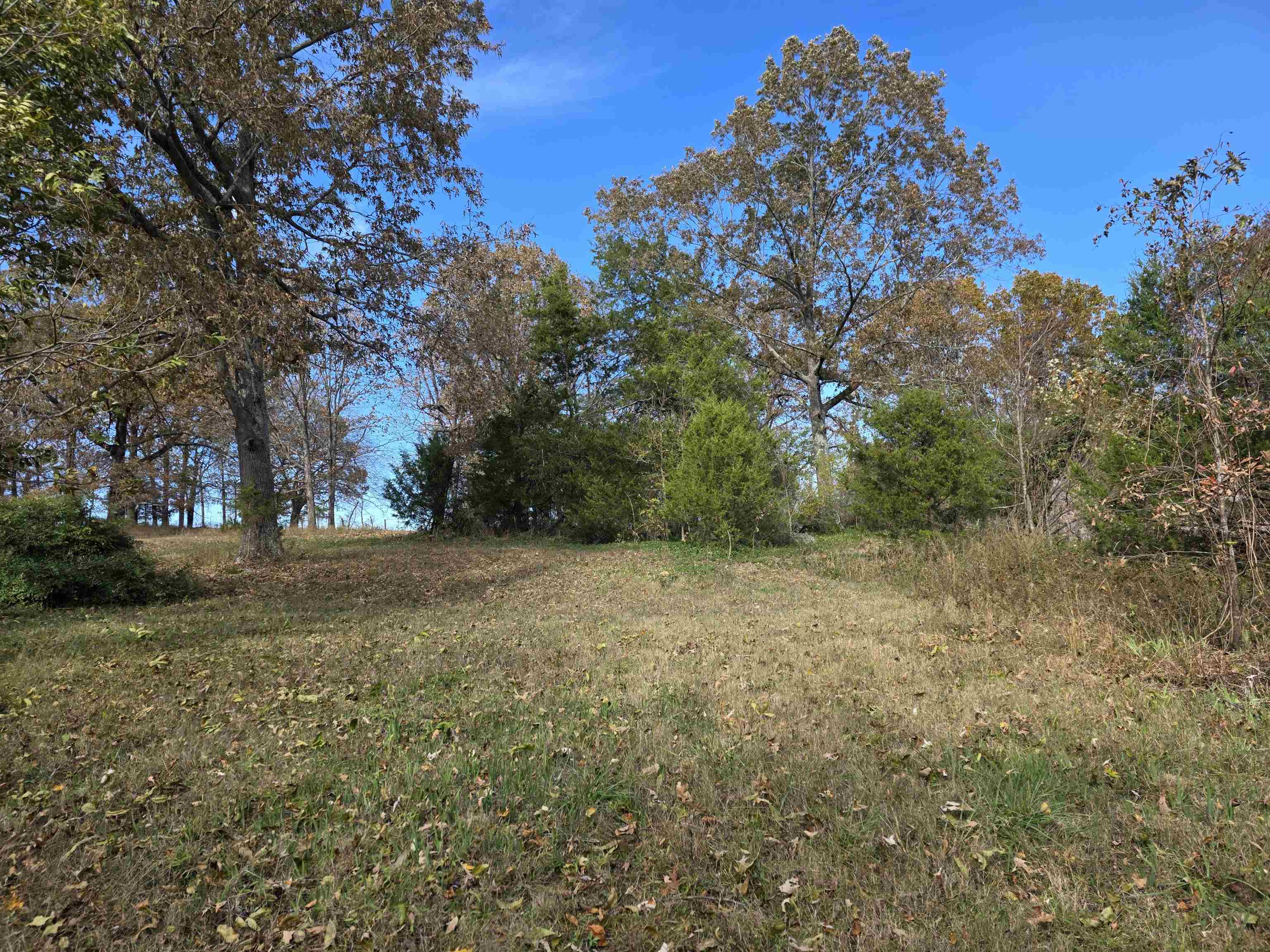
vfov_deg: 58.9
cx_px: 635
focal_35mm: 23
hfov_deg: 73.9
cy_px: 476
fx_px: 844
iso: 80
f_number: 1.7
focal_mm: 6.3
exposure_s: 1/1668
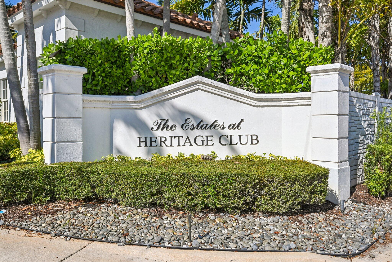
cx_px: 196
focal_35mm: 30
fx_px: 327
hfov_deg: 61.9
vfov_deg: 43.6
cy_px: 131
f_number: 4
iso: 320
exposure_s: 1/8000
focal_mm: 30
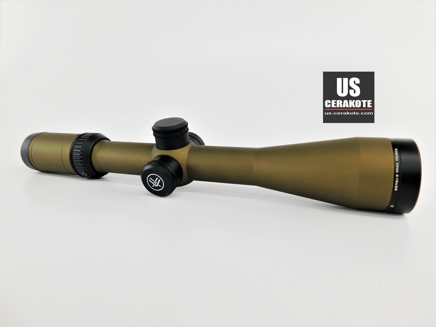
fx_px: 290
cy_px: 164
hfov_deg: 73.9
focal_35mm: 23
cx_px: 218
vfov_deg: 58.9
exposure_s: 1/50
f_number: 3
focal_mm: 4
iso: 125
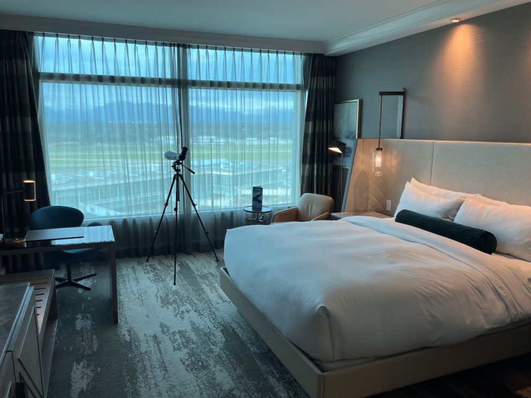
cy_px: 203
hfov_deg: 65.3
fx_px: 414
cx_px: 257
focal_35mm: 27
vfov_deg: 51.4
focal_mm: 5.7
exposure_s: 1/120
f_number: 1.5
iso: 50
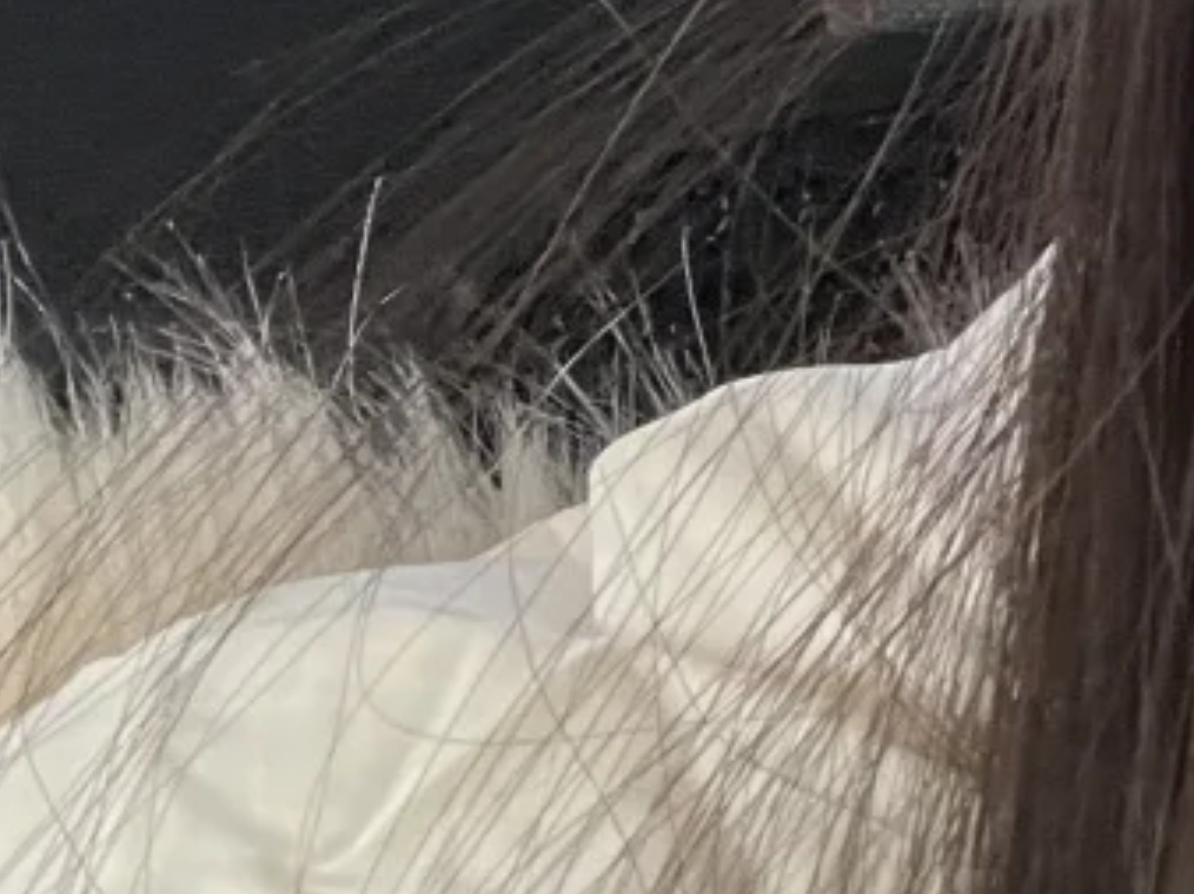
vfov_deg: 13.4
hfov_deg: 16.5
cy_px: -767
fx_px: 3378
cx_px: 2190
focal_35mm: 98
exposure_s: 1/60
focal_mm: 2.71
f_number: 2.2
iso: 250
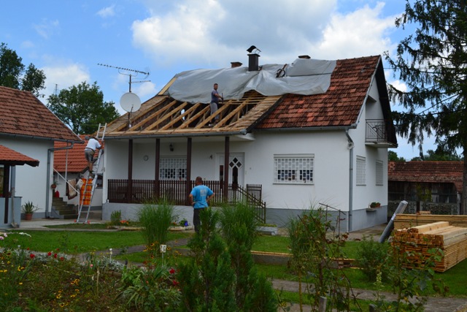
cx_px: 234
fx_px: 506
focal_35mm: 39
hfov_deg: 49.5
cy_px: 156
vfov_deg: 34.2
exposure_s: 1/400
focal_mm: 26
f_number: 11
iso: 400
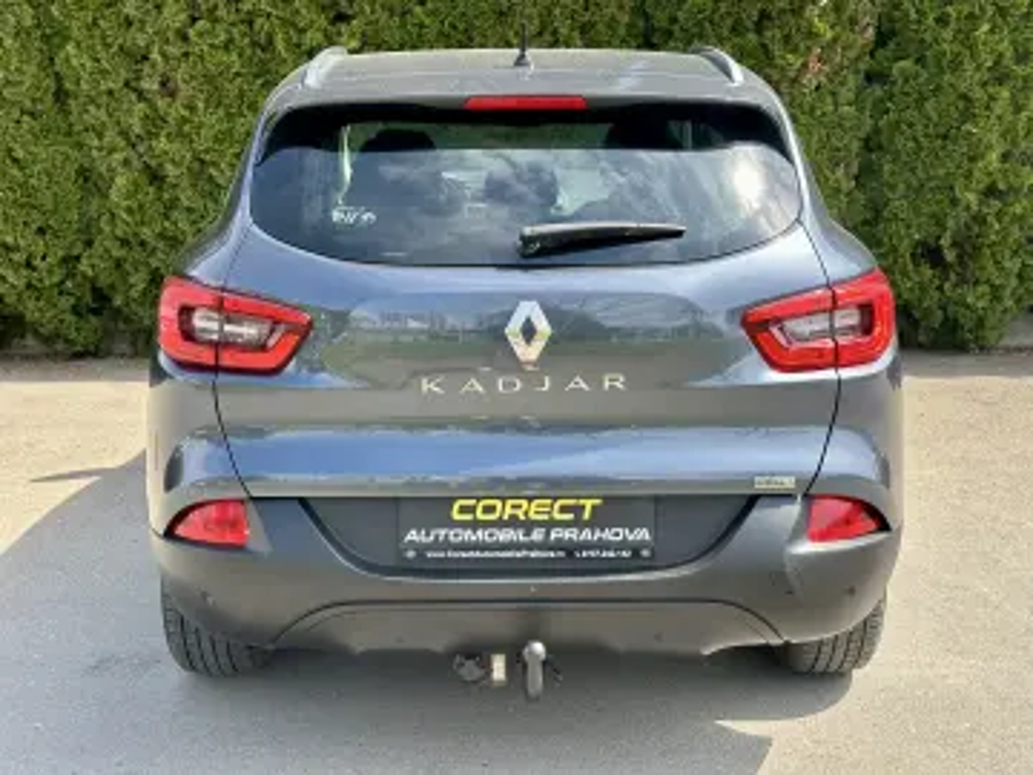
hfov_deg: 39.7
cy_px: 388
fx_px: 1432
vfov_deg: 30.3
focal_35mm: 48
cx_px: 516
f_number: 1.78
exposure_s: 1/903
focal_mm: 6.86
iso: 64
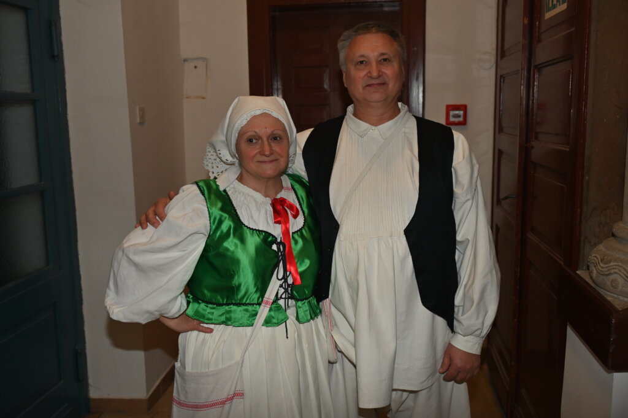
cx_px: 314
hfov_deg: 55.1
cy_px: 209
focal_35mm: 34
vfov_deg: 38.3
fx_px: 601
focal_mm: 34.5
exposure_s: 1/60
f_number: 4.8
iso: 1000
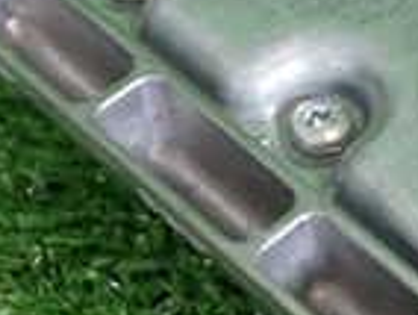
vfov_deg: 9.8
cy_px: 97
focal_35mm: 152
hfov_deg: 12.5
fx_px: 1839
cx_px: 565
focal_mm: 6.37
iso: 200
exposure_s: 1/40
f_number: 2.5
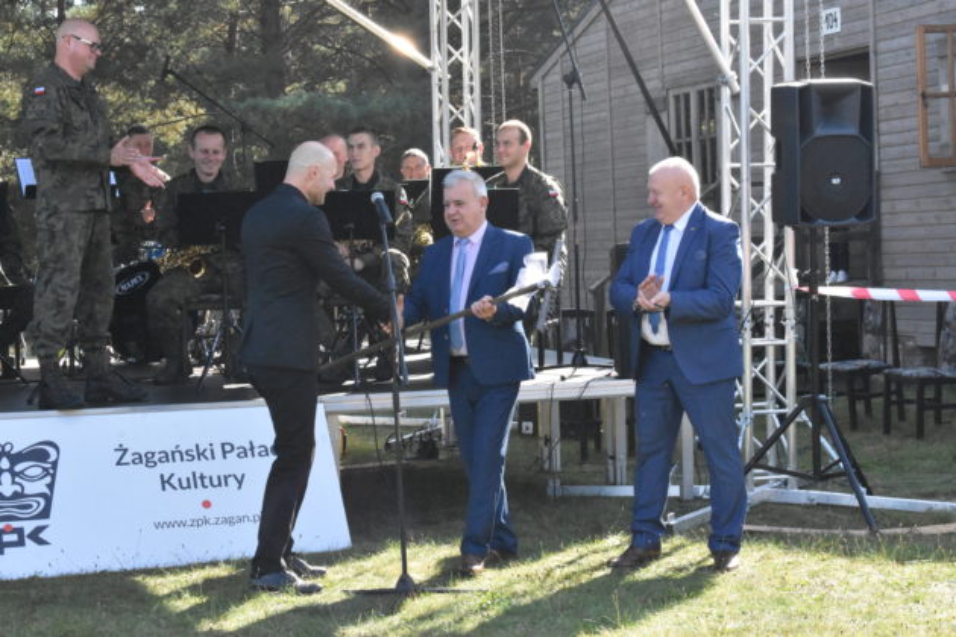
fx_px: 2191
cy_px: 318
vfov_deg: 16.6
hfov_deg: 24.6
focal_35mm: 82
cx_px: 478
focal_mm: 55
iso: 8000
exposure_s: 1/1000
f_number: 16
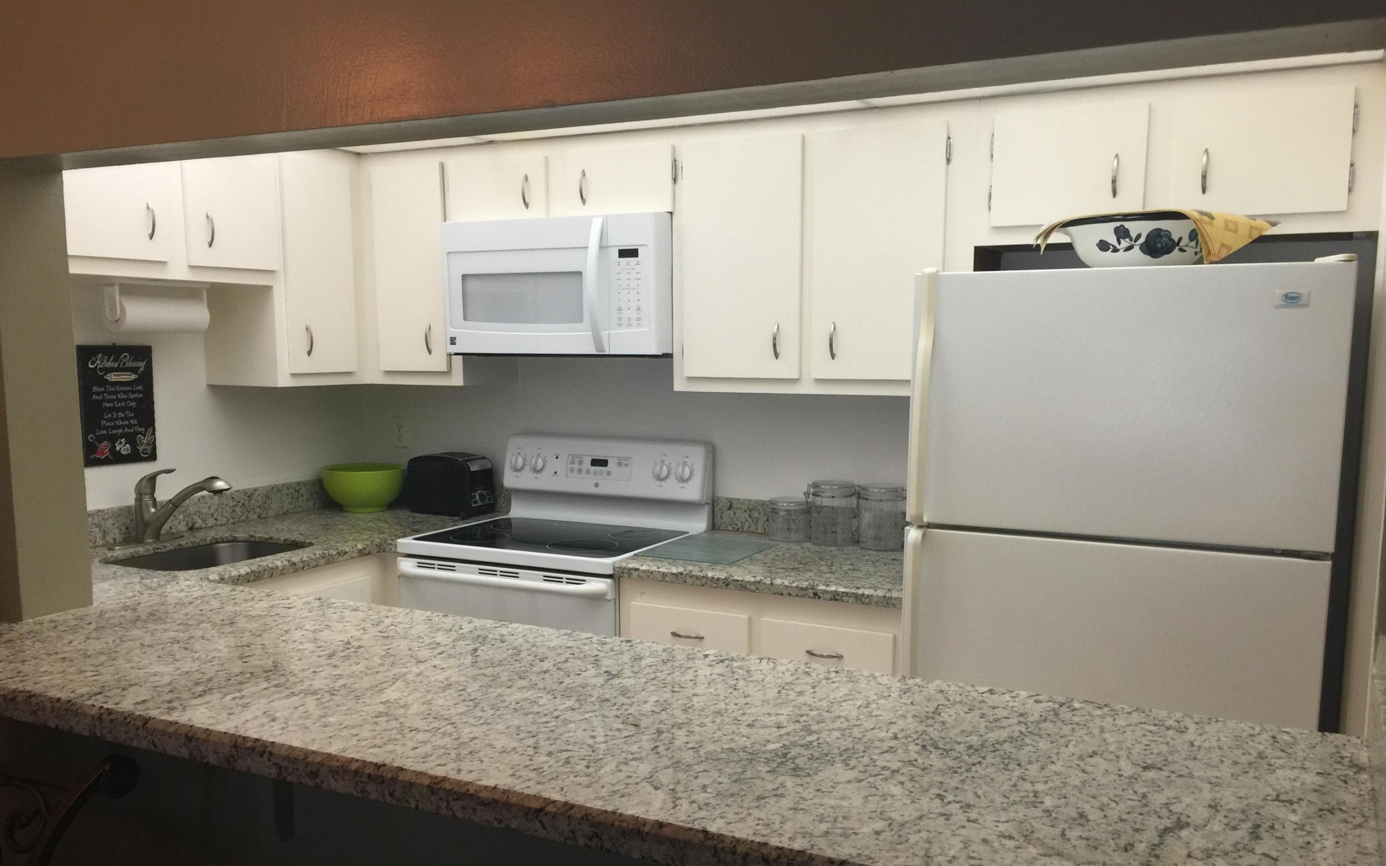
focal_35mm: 31
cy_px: 509
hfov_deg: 61.2
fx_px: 1171
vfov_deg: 40.5
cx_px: 691
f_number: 2.2
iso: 40
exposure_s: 1/30
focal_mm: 4.15
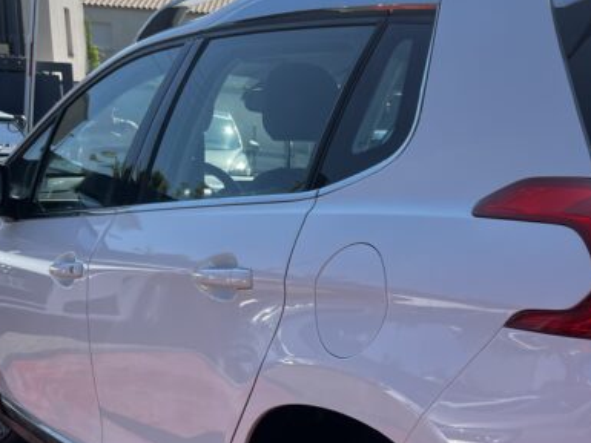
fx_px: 922
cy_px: 371
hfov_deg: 33.9
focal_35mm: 54
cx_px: 516
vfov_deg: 26.4
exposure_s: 1/1776
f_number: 1.6
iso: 50
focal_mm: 5.1
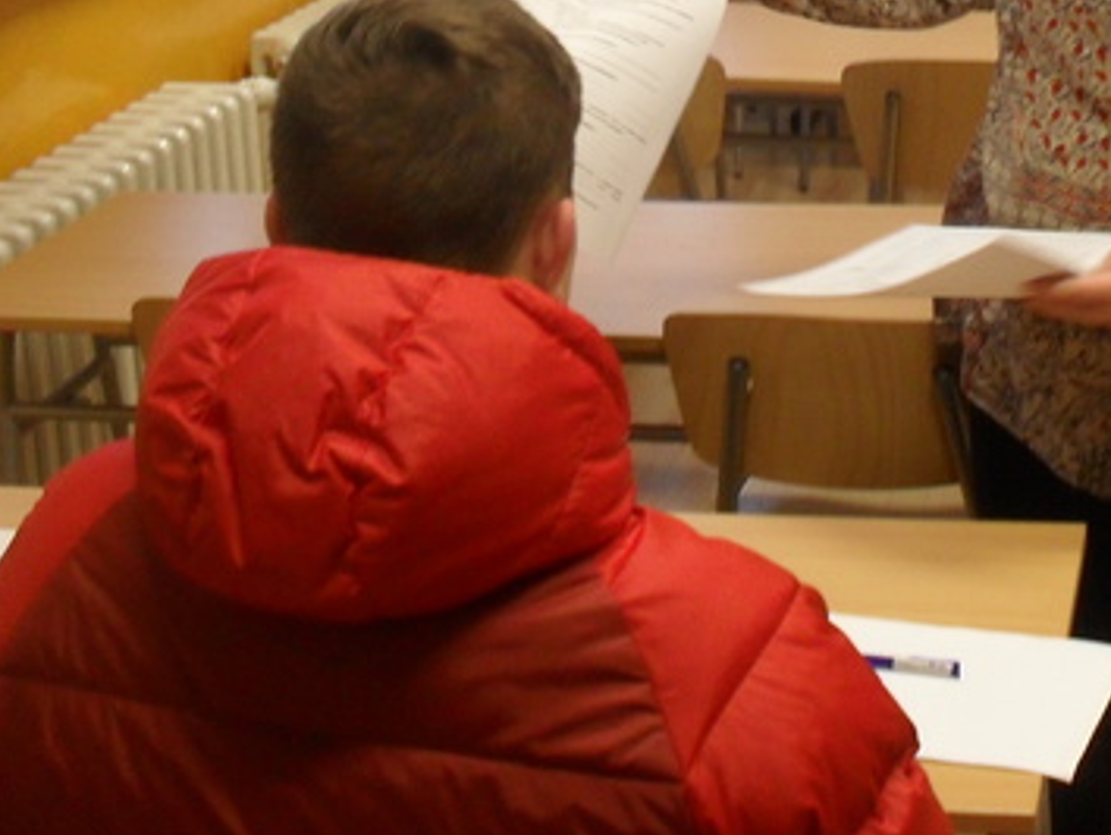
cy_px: 9
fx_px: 2537
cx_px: 945
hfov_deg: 24.2
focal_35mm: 79
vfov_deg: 18.2
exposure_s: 1/30
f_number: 3.2
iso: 200
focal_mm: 6.3
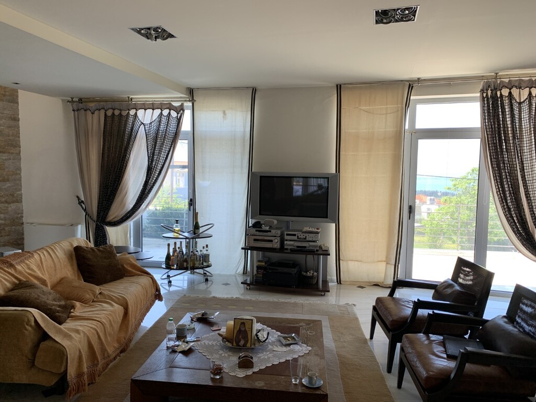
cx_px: 268
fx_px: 403
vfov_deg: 53.1
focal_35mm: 26
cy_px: 201
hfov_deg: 67.3
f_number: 1.8
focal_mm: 4.25
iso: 40
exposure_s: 1/121
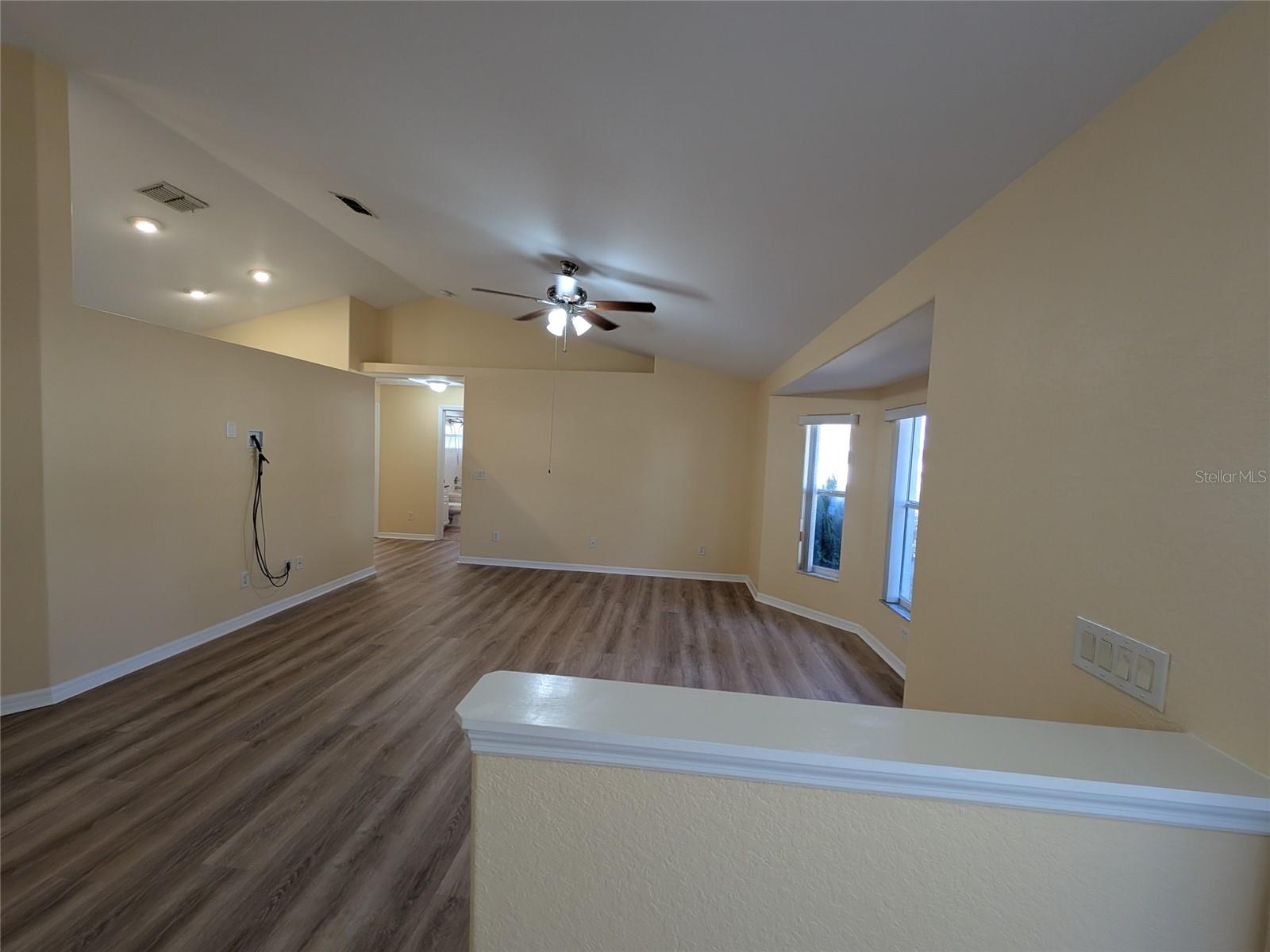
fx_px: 440
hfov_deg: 110.5
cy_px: 476
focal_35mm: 12
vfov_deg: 94.5
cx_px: 635
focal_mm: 2.23
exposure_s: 1/120
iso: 118
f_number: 1.95
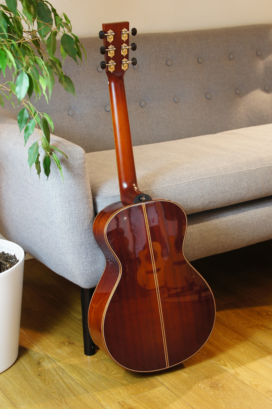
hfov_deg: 22.6
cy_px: 204
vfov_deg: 33.4
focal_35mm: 60
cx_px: 136
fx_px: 682
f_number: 5.6
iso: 100
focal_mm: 40
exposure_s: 1/5
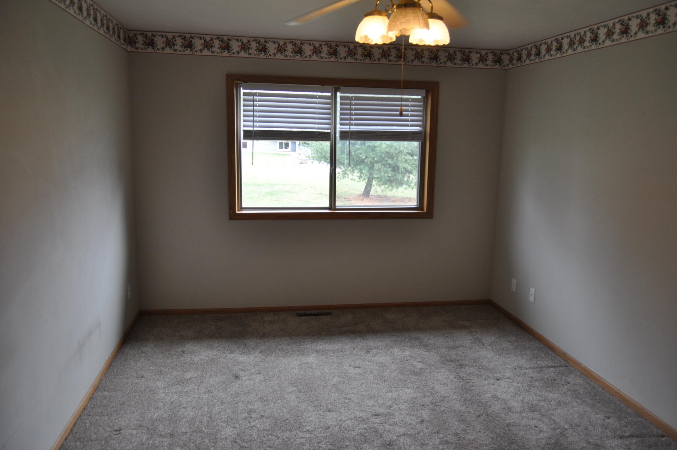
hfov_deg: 67.4
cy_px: 225
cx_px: 338
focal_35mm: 27
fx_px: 507
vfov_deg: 47.8
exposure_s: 1/80
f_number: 4.5
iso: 400
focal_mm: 18
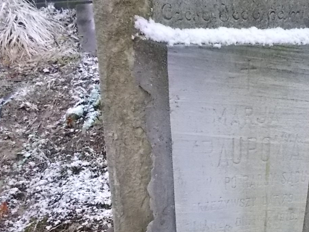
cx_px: 250
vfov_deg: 30.9
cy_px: 178
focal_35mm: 46
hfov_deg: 39.5
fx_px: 411
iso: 400
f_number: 3.2
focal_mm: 4.6
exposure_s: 1/60
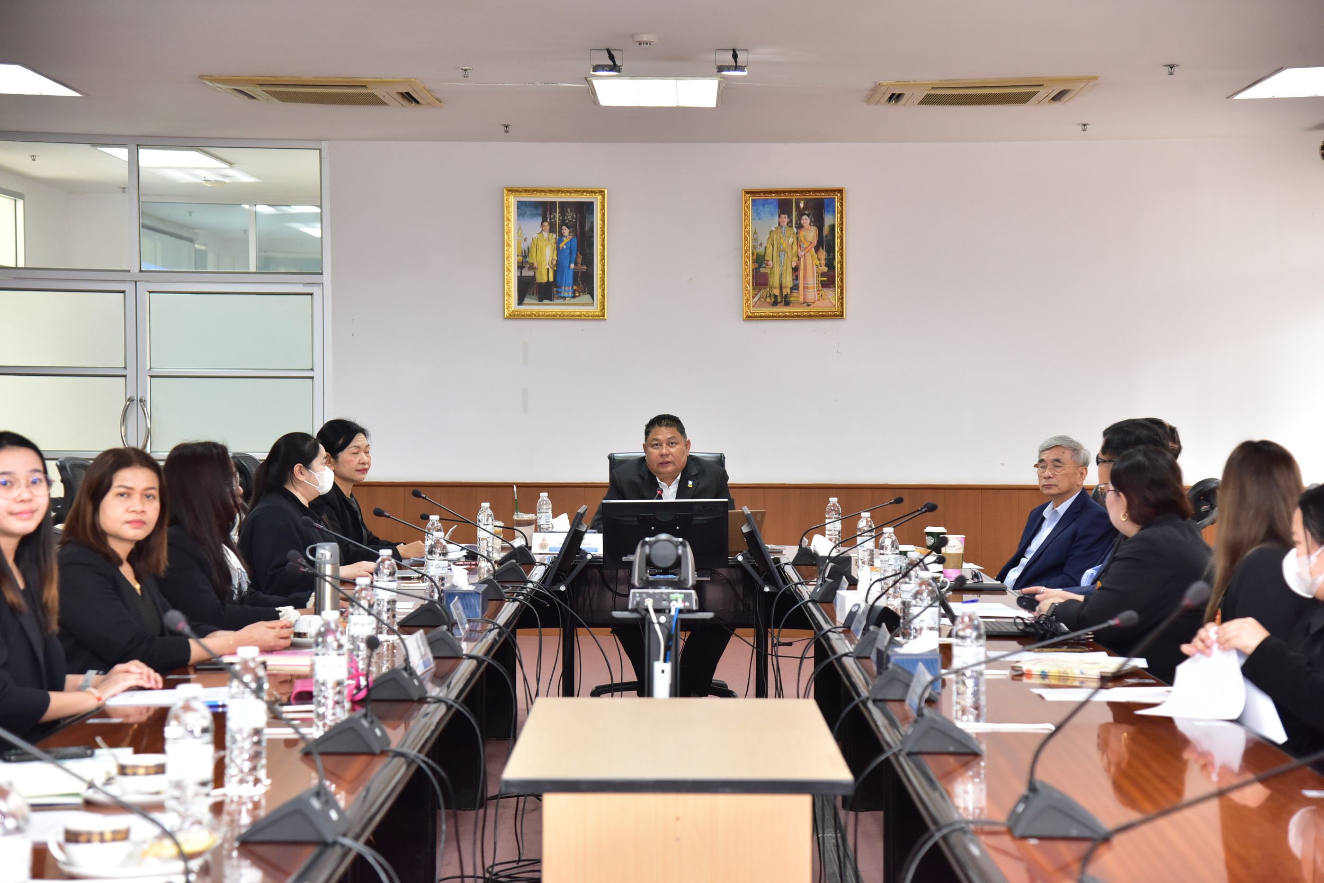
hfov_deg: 27.0
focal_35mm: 75
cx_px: 662
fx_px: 2759
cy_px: 442
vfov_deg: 18.2
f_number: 5
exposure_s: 1/100
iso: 2500
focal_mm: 75
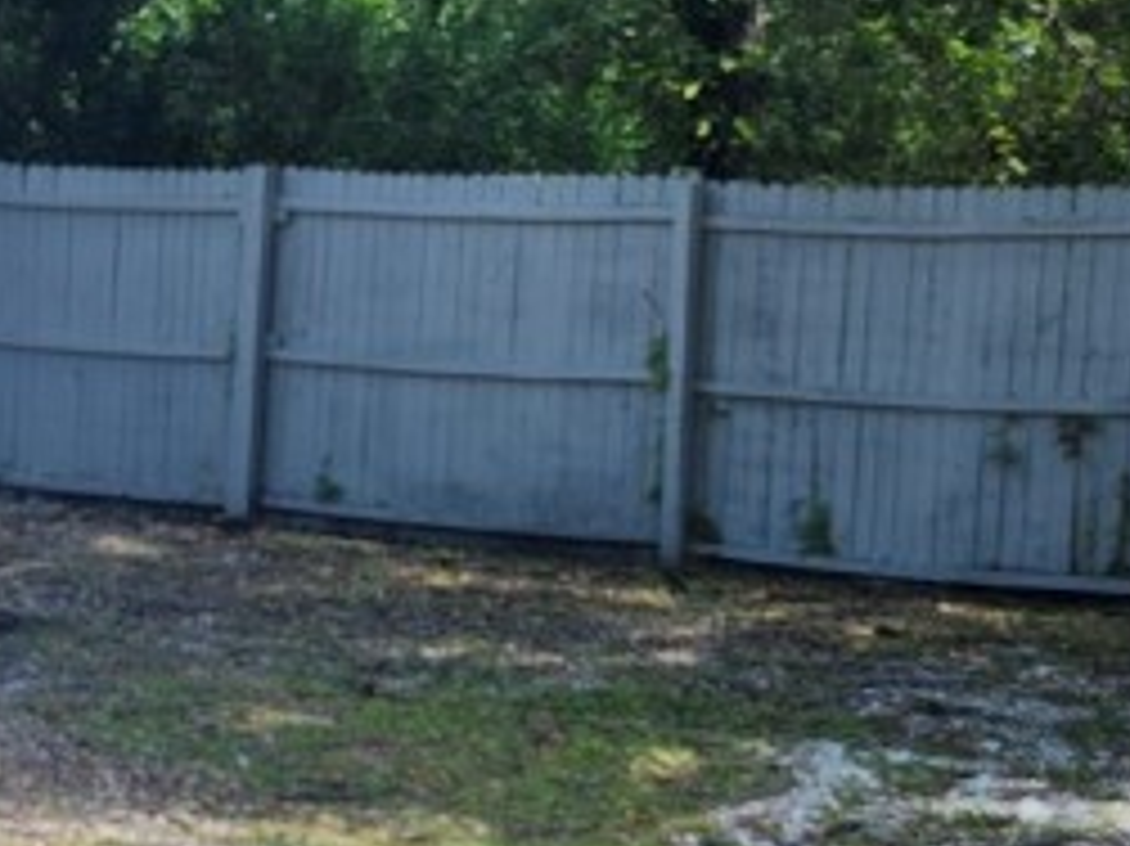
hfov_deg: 20.7
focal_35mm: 94
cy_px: 464
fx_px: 3067
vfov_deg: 15.7
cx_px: 266
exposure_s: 1/536
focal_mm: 5.54
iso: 25
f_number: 1.8
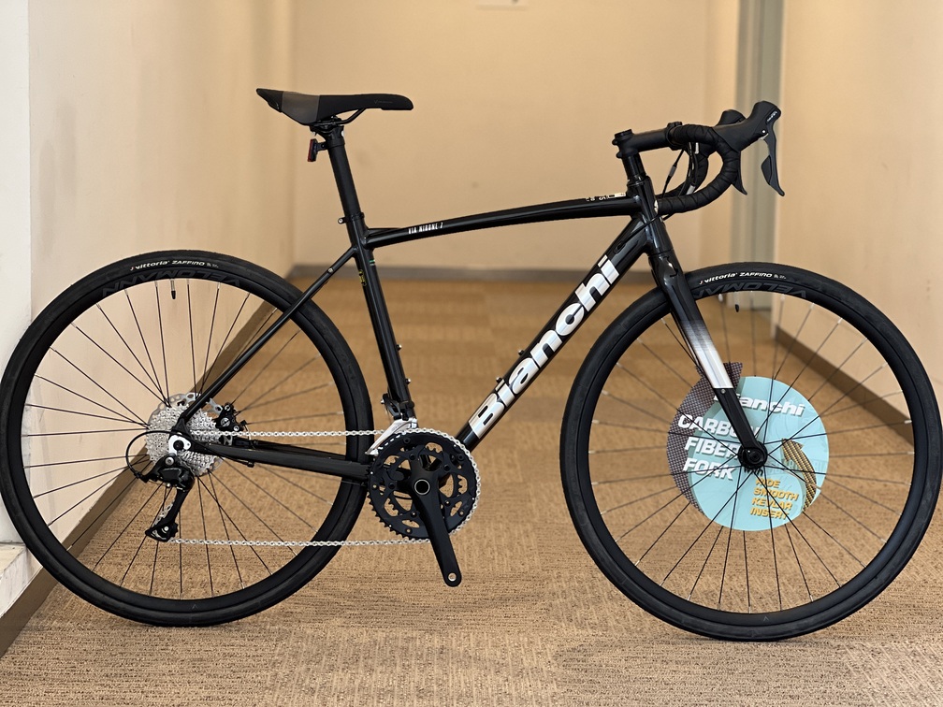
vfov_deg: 19.1
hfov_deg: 25.3
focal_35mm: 77
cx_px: 472
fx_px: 2098
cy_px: 354
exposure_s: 1/91
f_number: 2.8
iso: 250
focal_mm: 9
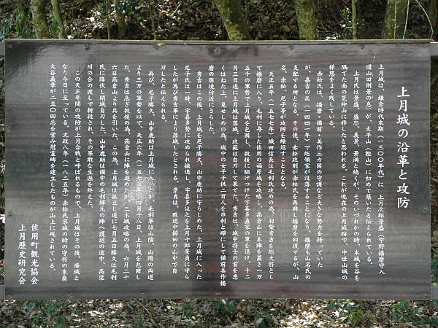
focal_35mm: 84
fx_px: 1063
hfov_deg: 23.3
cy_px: 164
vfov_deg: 17.6
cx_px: 219
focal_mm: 15.11
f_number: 4
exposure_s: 1/40
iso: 125
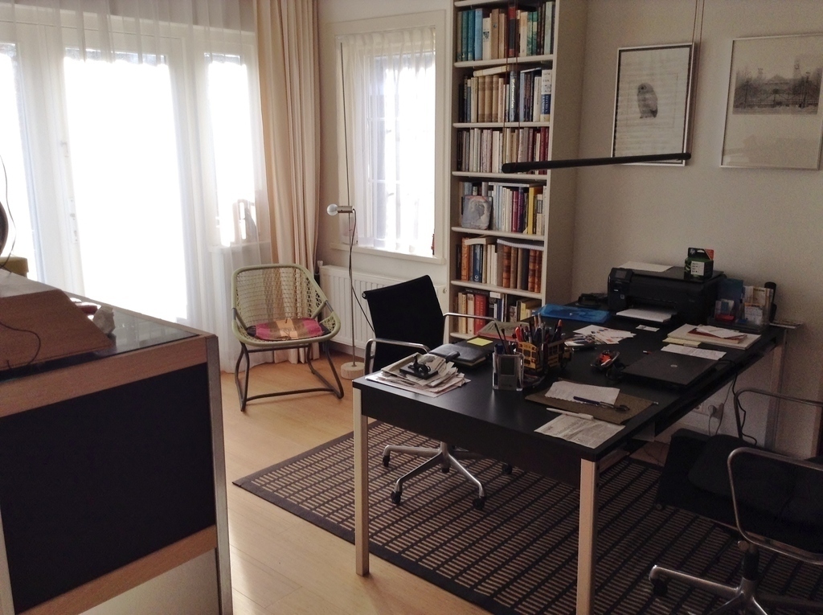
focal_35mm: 33
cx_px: 412
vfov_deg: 42.8
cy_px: 308
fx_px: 783
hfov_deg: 55.4
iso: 40
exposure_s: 1/120
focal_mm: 3.3
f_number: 2.4
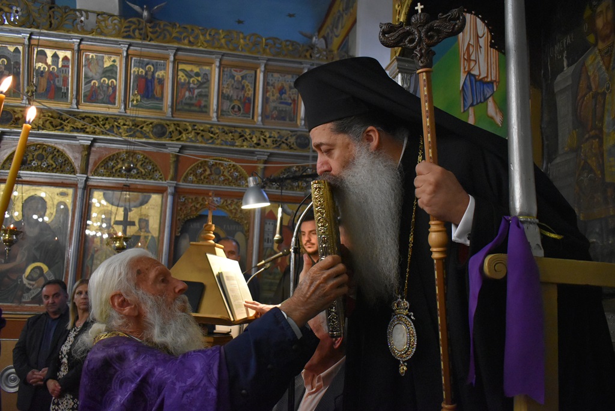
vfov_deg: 43.7
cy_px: 206
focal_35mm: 30
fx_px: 513
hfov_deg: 61.9
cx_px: 308
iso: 4000
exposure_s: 1/125
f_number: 3.8
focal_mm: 20
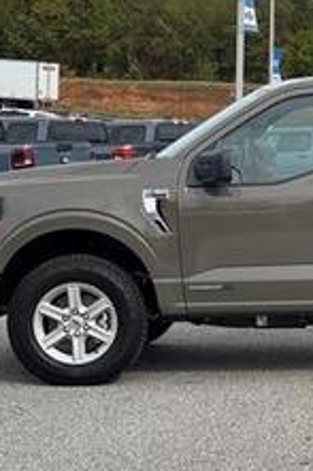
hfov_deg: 11.6
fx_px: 1489
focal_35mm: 114
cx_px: 422
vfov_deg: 18.0
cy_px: 243
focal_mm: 6.76
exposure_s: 1/2833
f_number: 1.78
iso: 64
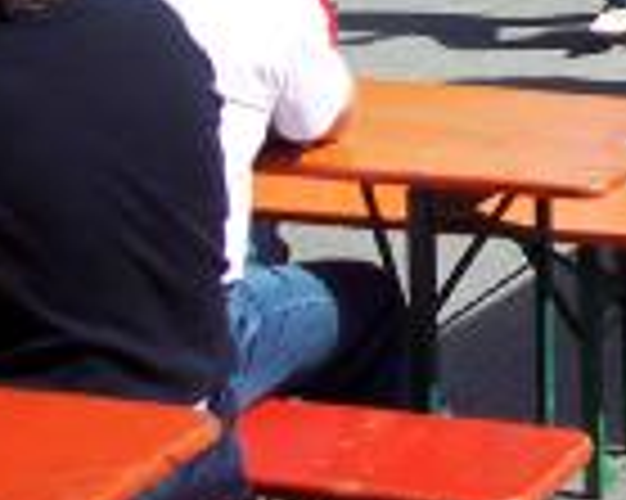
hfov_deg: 13.1
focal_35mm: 137
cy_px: -322
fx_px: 2536
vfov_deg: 10.7
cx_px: 995
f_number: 3.4
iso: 100
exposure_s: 1/500
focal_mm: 8
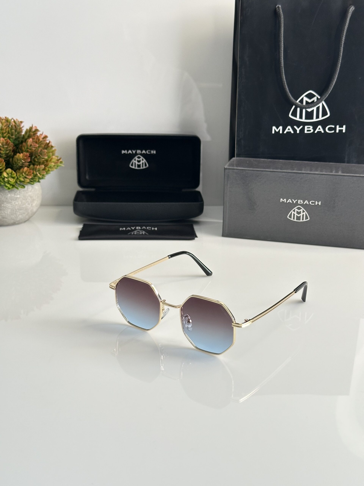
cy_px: 243
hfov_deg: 30.3
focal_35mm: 48
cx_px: 182
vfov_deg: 39.7
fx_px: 673
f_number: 1.78
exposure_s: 1/83
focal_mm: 6.86
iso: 80
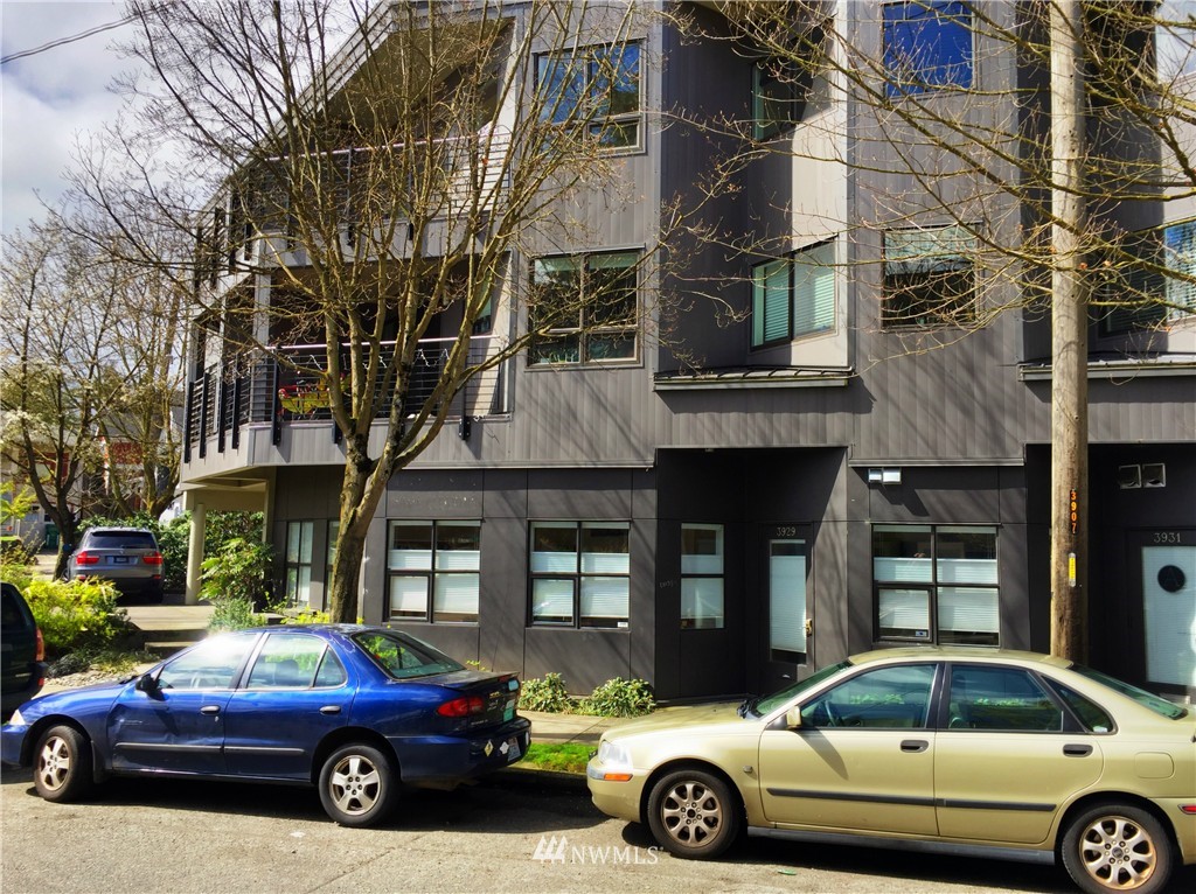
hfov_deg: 61.7
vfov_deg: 48.2
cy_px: 447
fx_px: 1001
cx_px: 598
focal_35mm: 29
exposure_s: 1/3597
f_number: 2.2
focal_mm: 4.15
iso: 32
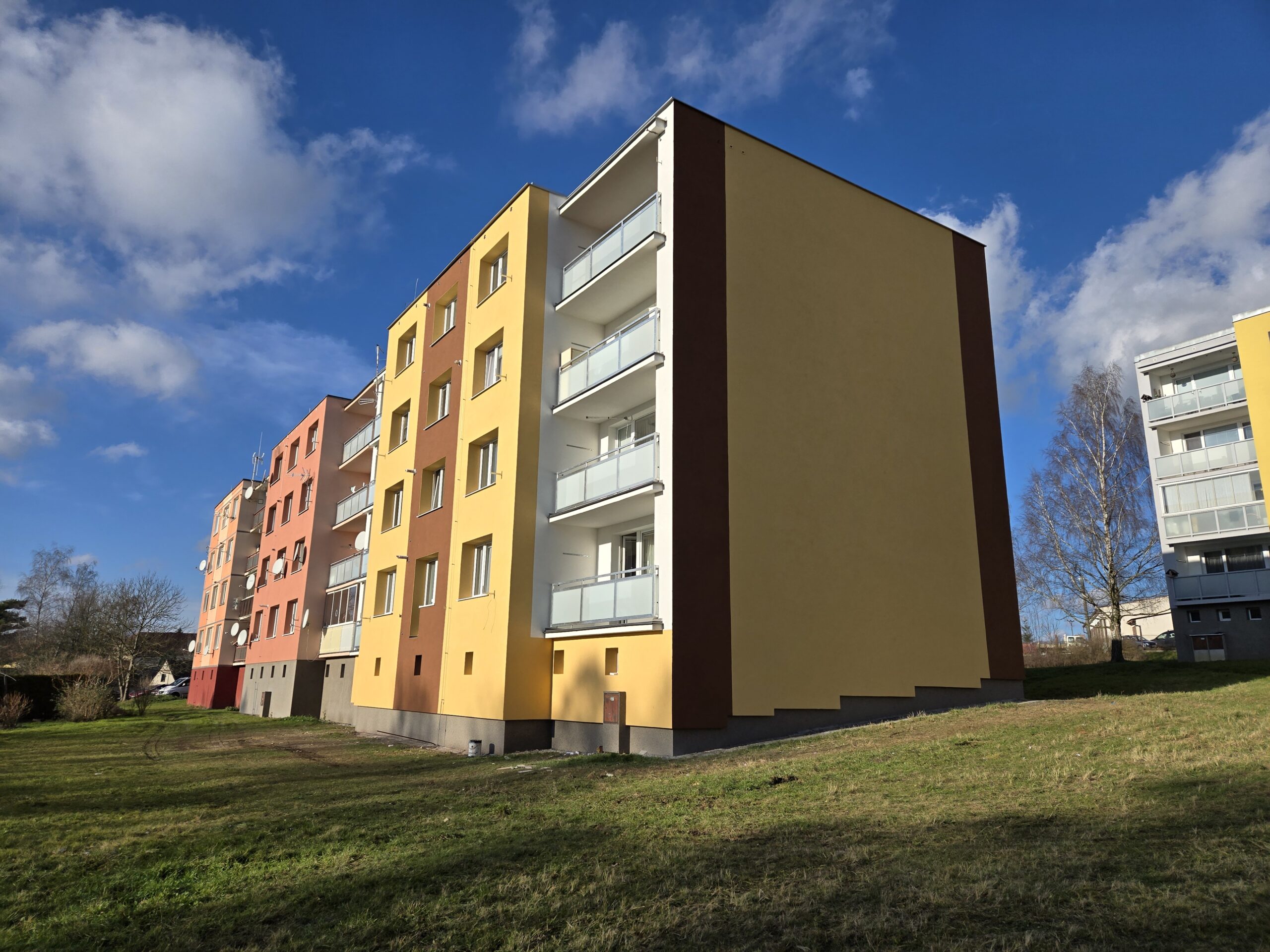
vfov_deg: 58.9
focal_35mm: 23
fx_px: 844
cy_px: 476
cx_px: 635
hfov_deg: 73.9
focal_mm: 5.4
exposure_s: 1/2921
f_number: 1.8
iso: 32
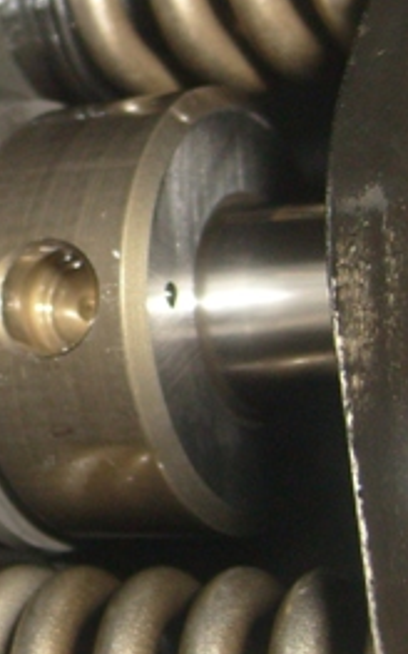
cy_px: 191
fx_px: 2014
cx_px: -224
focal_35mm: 113
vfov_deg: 18.4
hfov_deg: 11.1
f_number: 2.8
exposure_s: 1/45
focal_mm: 5.8
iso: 100
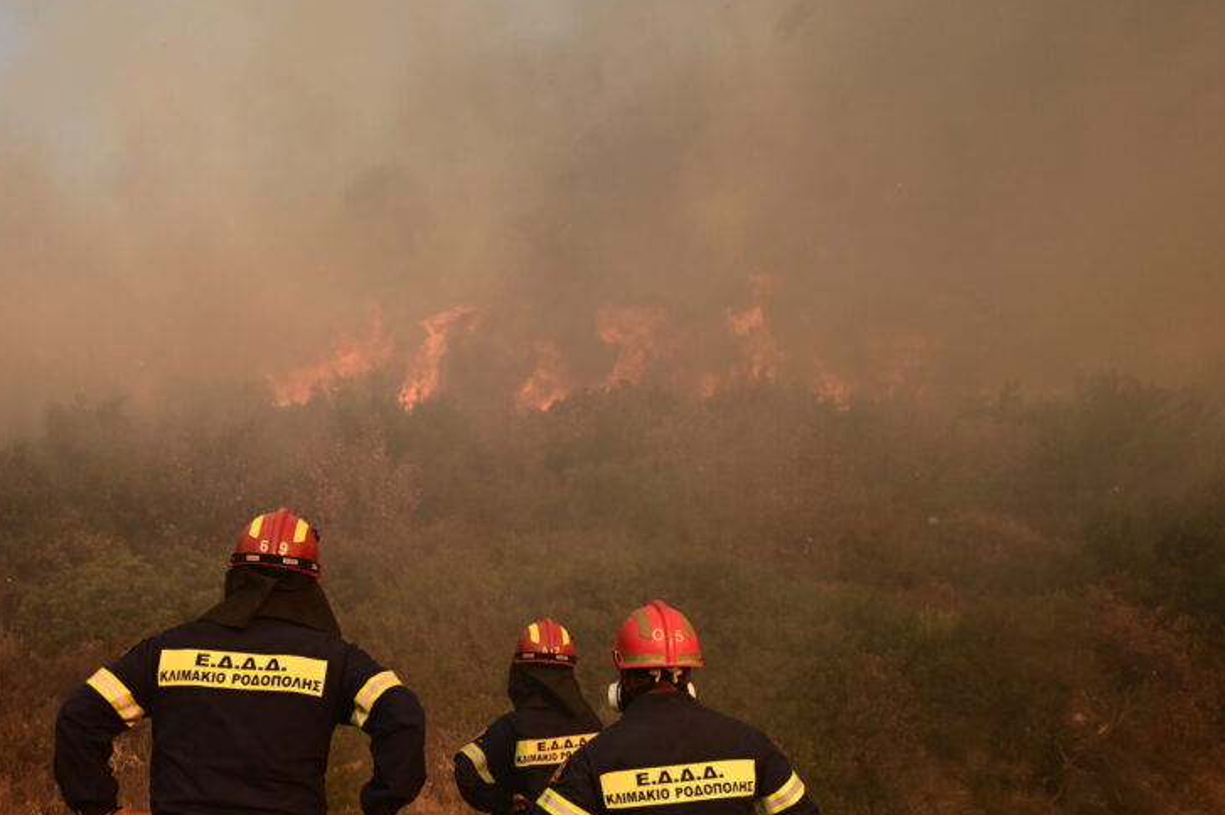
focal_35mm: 33
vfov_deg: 39.9
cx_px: 497
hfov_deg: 56.9
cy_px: 461
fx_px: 1122
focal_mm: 24
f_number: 5.6
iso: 250
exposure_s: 1/640
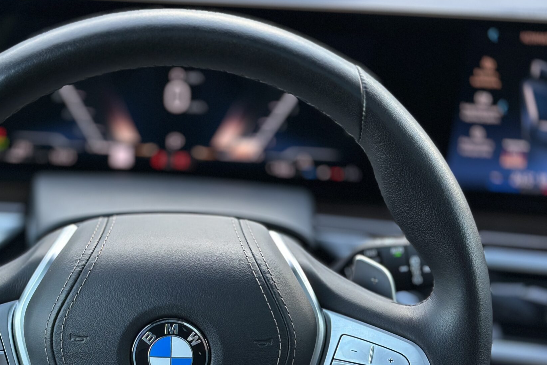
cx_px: 186
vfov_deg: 17.3
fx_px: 1185
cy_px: 306
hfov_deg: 25.9
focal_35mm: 78
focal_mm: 6.86
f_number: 1.78
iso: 125
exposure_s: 1/103
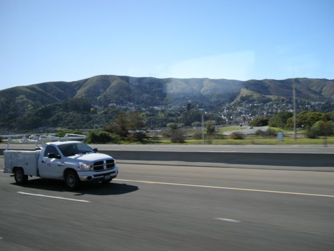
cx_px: 167
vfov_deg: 38.7
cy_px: 126
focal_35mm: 37
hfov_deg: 50.1
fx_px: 357
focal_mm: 7.9
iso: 64
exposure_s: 1/67.2
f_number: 2.8
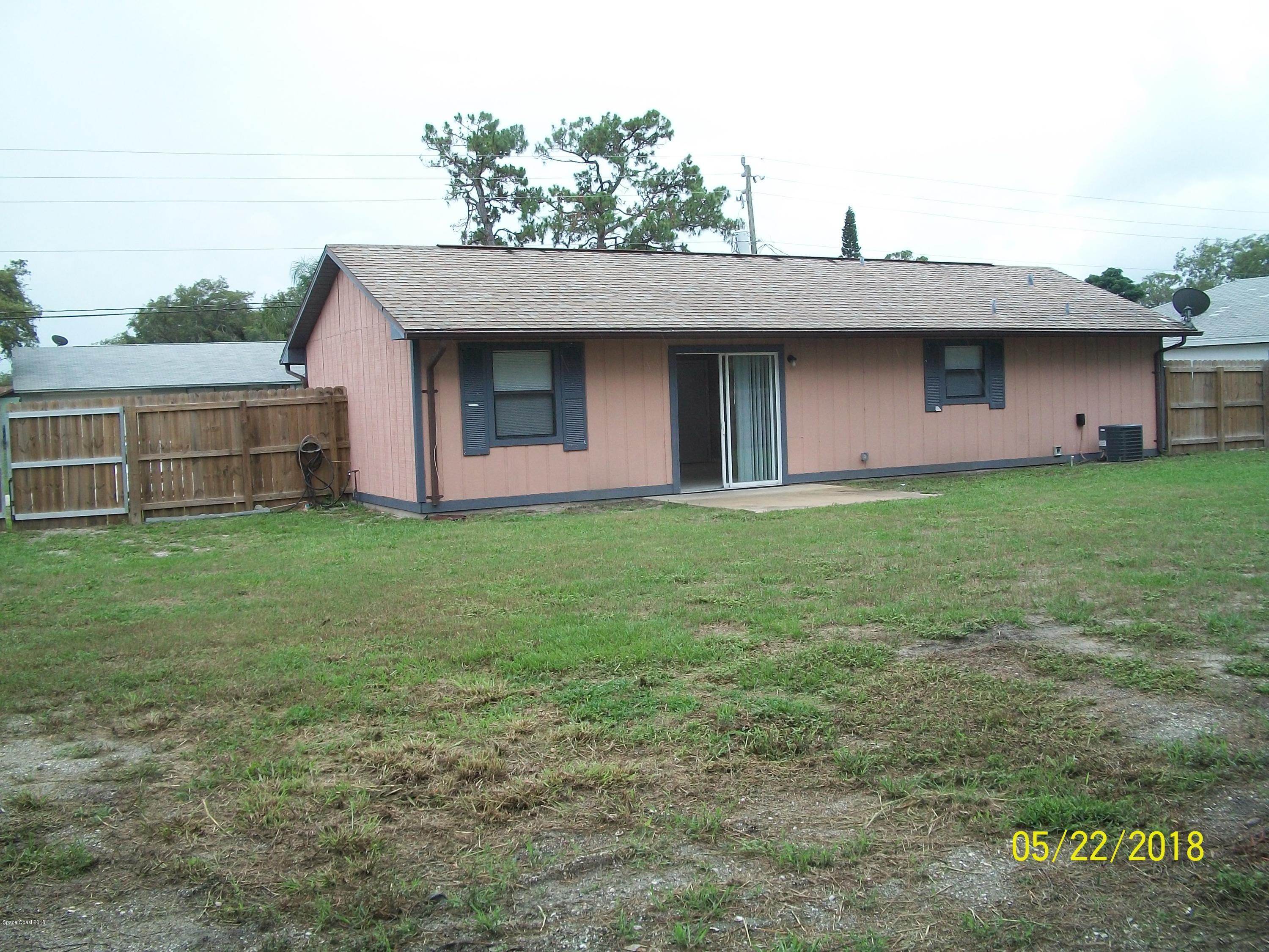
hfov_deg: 56.8
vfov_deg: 44.2
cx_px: 634
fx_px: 1173
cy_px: 476
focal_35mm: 32
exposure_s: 1/200
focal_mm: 5.7
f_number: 5.5
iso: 80
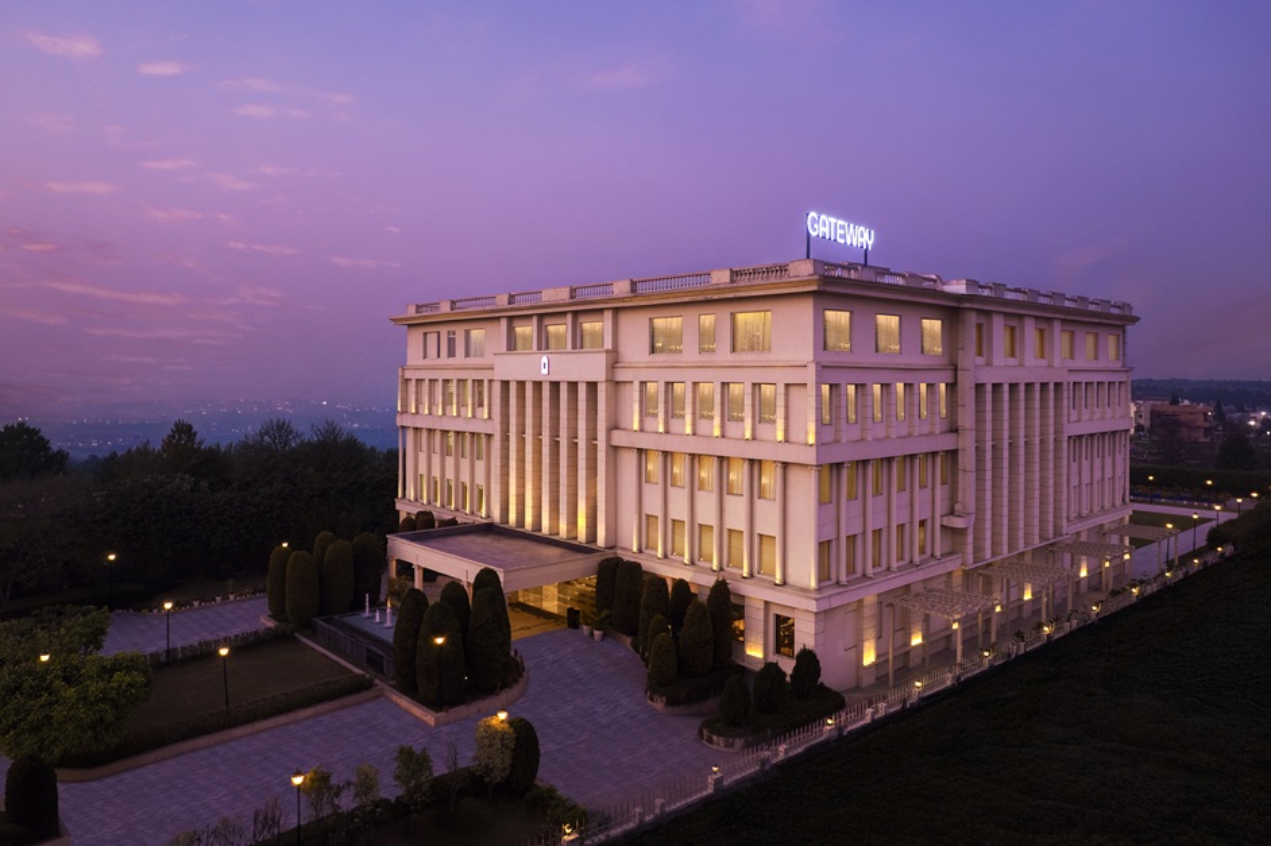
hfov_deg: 78.6
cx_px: 636
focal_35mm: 22
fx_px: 776
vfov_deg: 57.2
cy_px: 423
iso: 100
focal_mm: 8.38
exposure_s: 1/25
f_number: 2.8
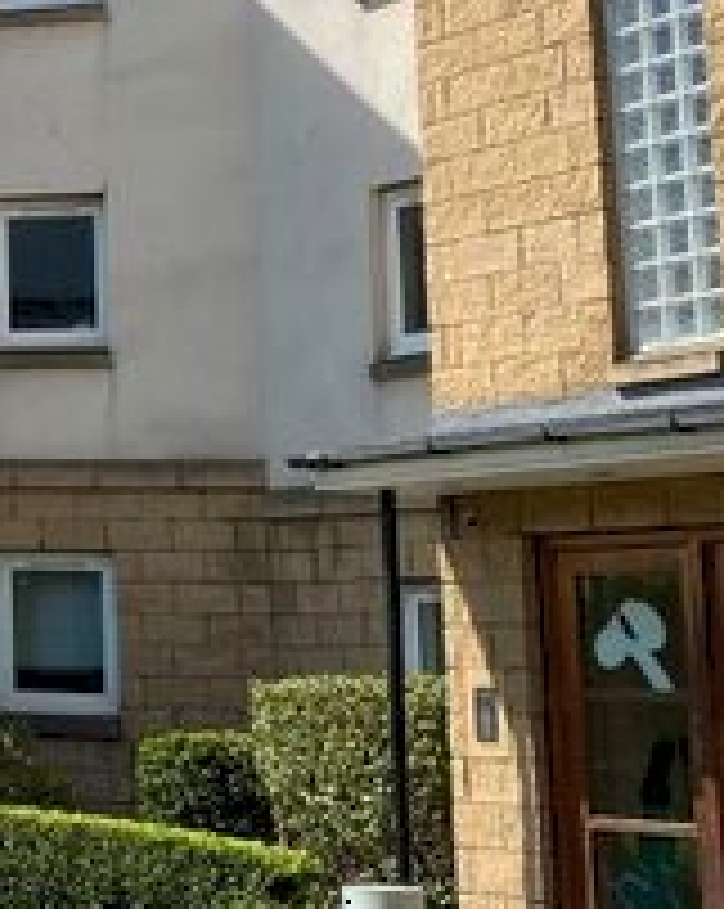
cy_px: 196
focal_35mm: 88
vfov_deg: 21.5
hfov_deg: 15.7
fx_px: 2362
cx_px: -445
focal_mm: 4.25
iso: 32
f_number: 1.8
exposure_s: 1/2625
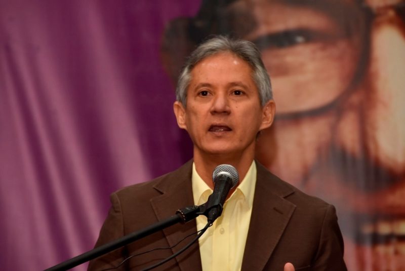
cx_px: 202
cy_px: 136
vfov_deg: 4.6
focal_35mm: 300
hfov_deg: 6.9
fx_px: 3376
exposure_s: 1/60
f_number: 7.1
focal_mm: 200
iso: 800
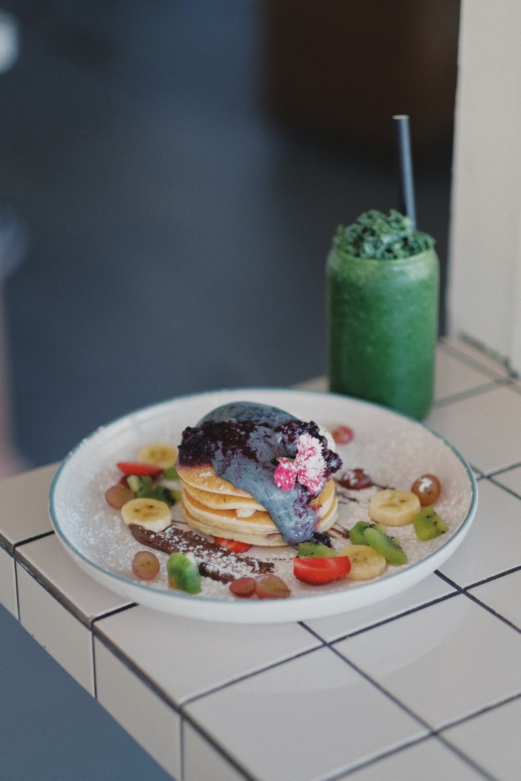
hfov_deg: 16.3
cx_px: 260
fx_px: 1823
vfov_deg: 24.2
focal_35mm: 84
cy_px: 390
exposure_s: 1/1500
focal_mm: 56
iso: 800
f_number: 1.2
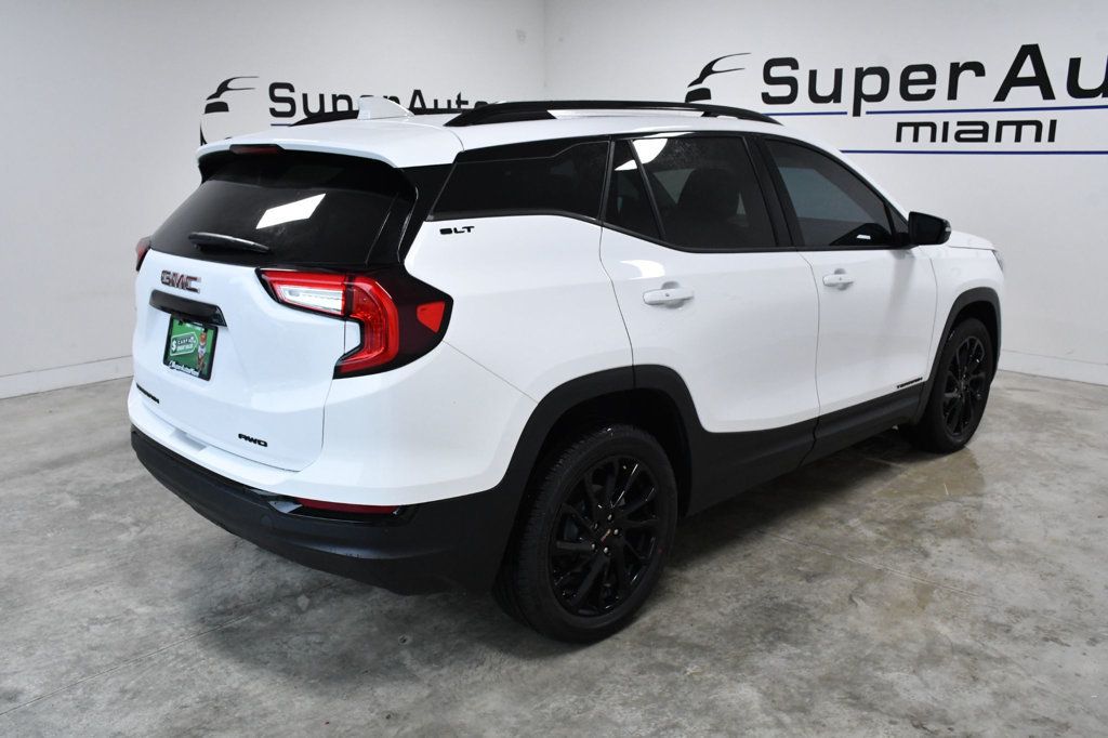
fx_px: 923
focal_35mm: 30
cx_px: 554
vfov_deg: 43.6
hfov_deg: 61.9
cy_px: 369
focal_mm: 20
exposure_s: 1/320
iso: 2500
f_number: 9
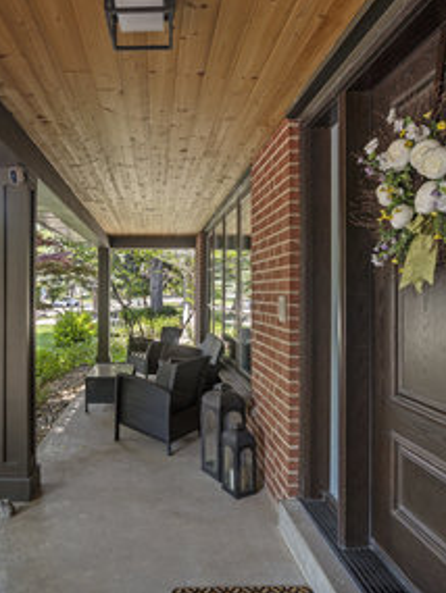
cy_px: 298
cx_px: 166
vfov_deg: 76.4
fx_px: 378
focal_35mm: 22
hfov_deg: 60.3
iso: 100
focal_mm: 10
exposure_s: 1/30
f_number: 8
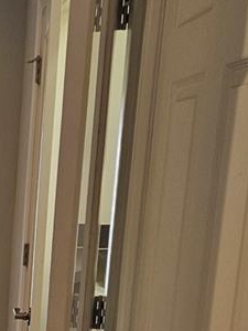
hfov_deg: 14.2
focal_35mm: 92
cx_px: -196
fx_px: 879
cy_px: 398
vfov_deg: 20.0
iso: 125
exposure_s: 1/120
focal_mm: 5.4
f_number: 1.8
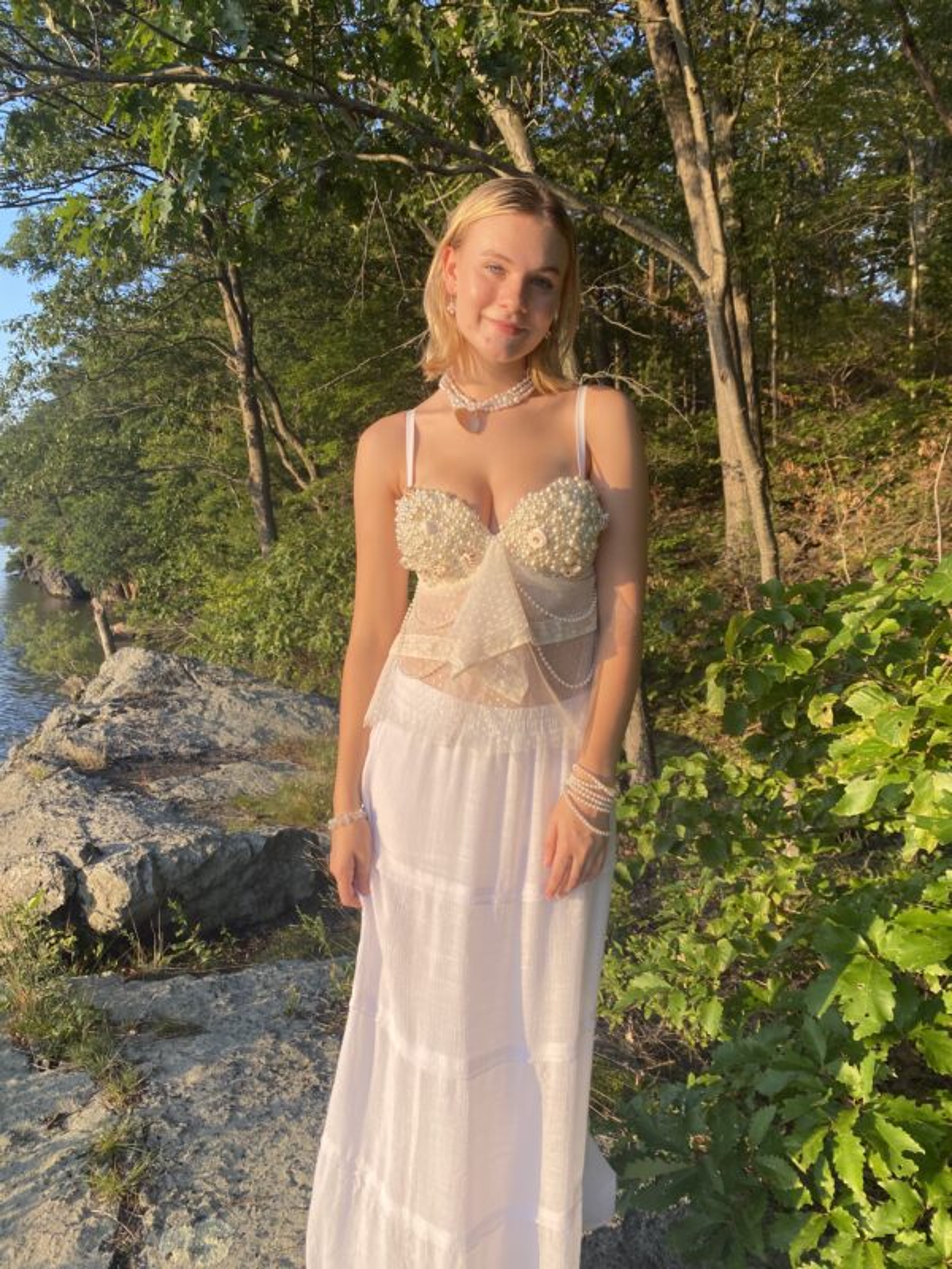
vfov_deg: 67.3
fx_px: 953
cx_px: 476
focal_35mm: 26
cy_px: 634
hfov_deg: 53.1
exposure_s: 1/871
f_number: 1.8
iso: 32
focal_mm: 4.25
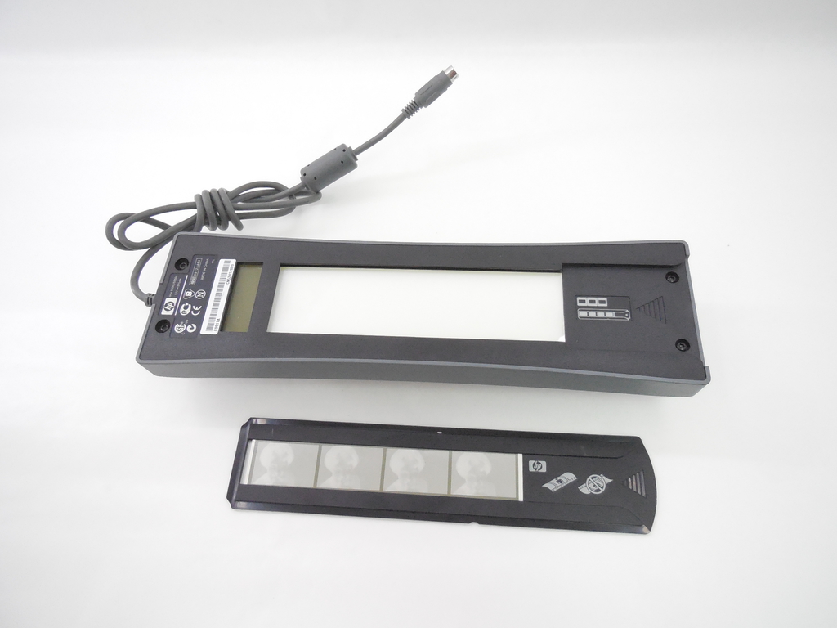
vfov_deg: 54.9
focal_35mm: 25
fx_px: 604
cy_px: 314
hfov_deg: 69.4
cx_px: 418
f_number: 3.1
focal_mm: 4.5
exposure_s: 1/250
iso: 640
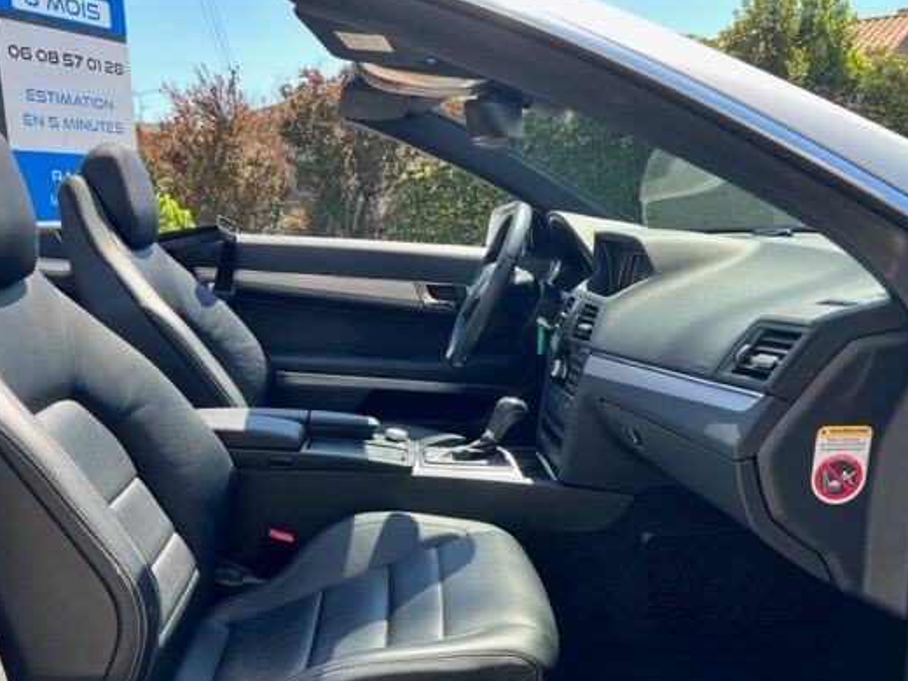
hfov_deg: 56.7
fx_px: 839
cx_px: 410
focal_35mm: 32
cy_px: 410
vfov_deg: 43.9
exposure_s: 1/544
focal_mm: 5.7
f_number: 1.5
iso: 50
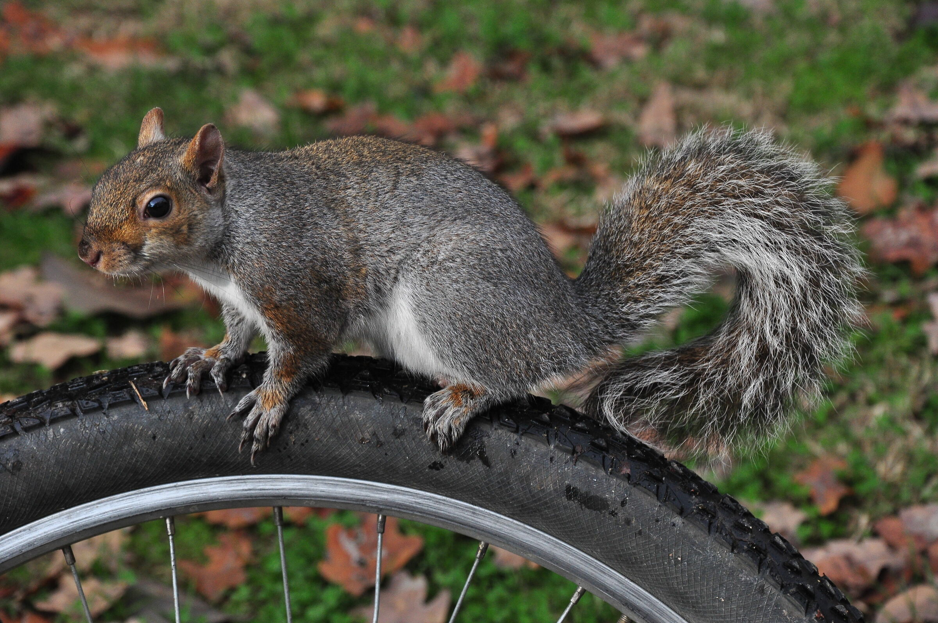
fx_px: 4099
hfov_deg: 13.1
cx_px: 469
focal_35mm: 158
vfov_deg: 8.7
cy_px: 312
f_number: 8
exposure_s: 1/400
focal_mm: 105
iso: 640
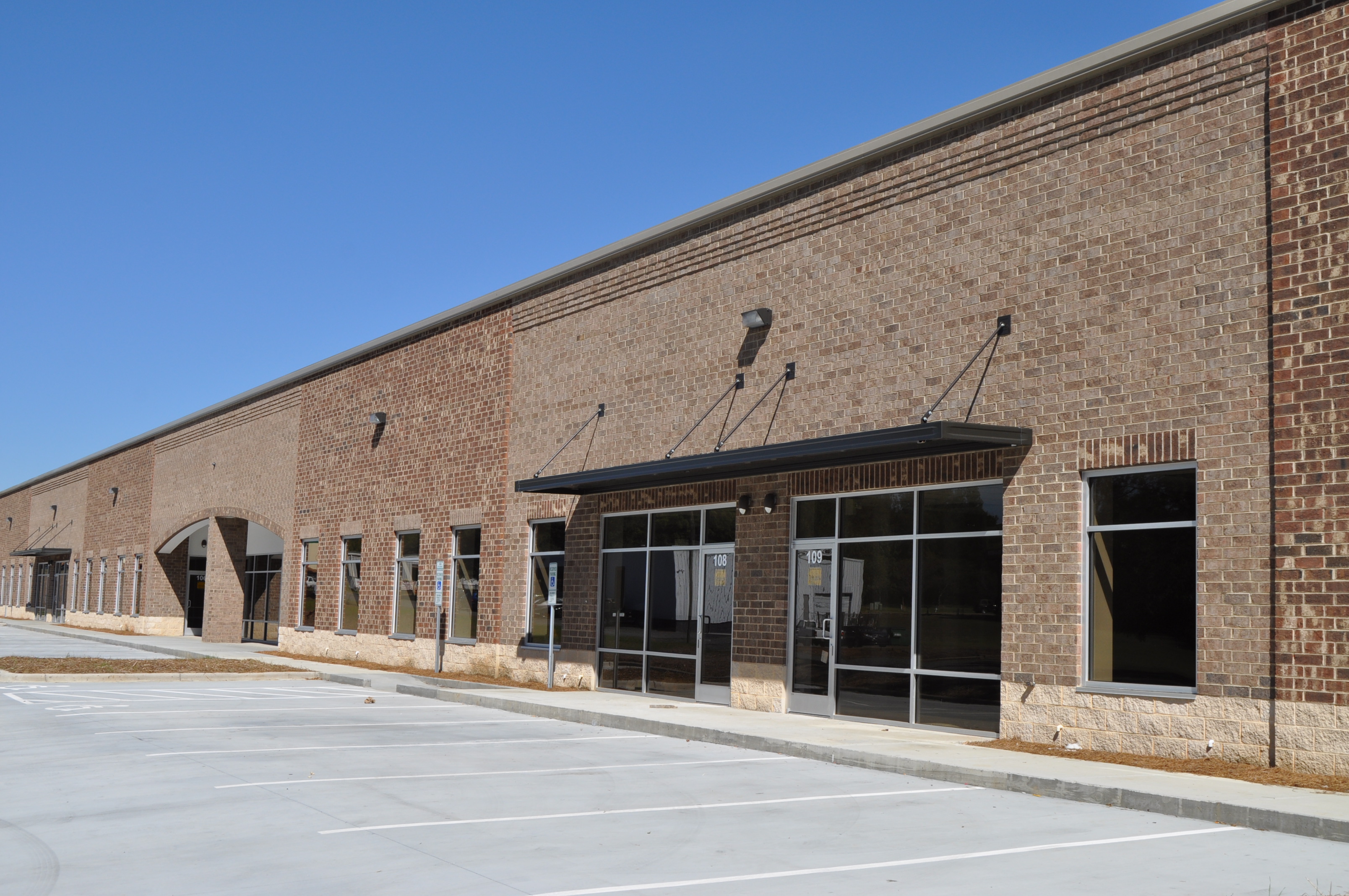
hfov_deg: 46.4
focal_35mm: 42
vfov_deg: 31.8
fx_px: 1572
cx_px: 674
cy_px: 448
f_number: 10
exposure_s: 1/400
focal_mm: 28
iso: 200
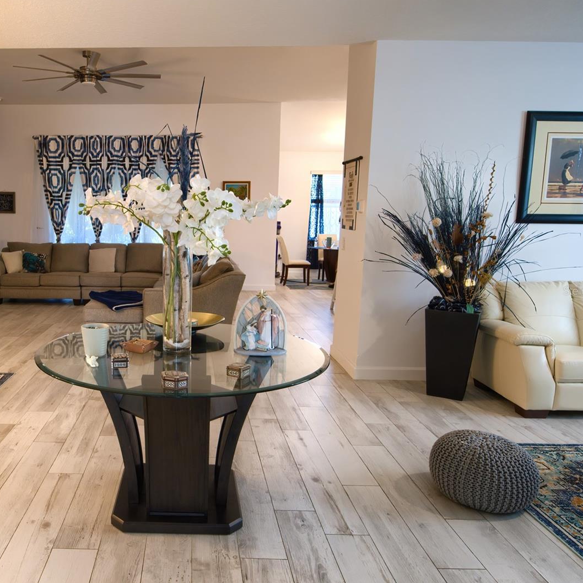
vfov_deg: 59.1
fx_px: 514
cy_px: 290
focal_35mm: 27
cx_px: 172
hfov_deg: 57.1
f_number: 6.7
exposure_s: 1/15
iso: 1600
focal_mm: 14
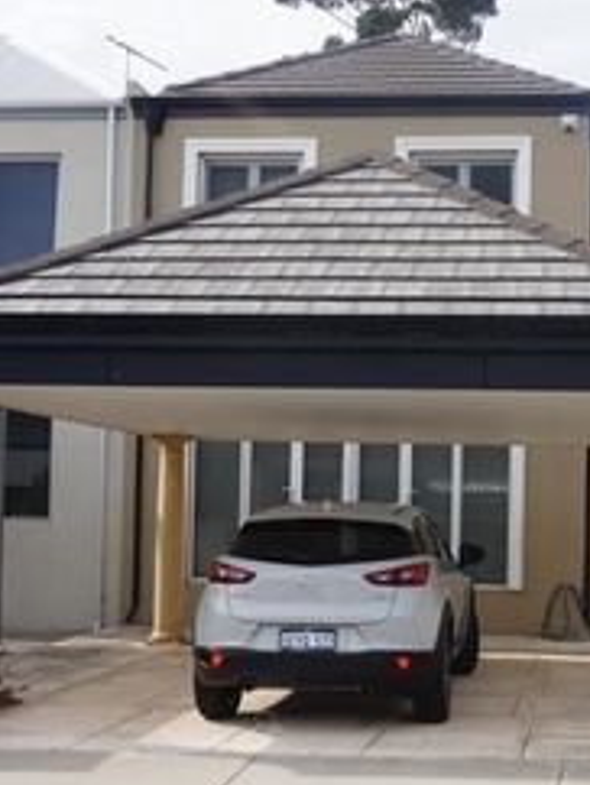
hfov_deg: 25.5
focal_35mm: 56
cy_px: 501
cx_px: 499
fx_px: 1270
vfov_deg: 34.1
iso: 100
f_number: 13
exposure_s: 1/60
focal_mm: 20
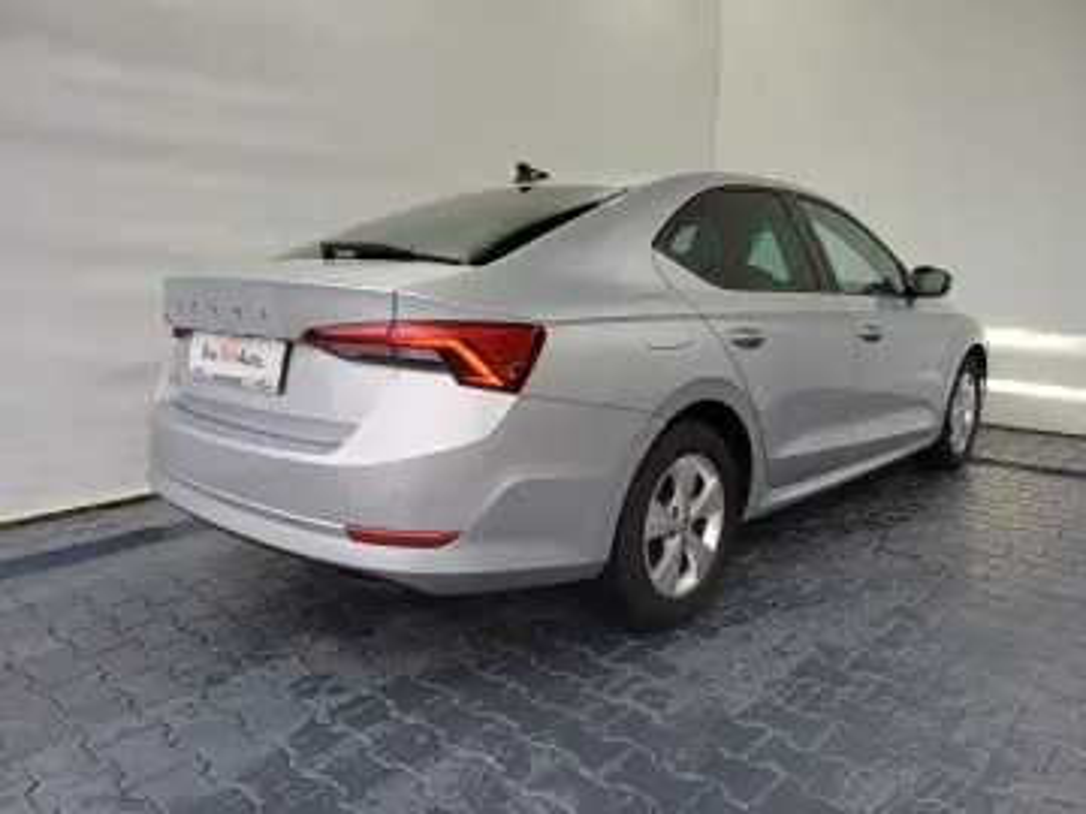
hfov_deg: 69.4
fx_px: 784
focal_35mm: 25
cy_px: 407
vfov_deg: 54.9
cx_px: 543
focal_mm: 4.65
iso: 50
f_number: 1.8
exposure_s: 1/50
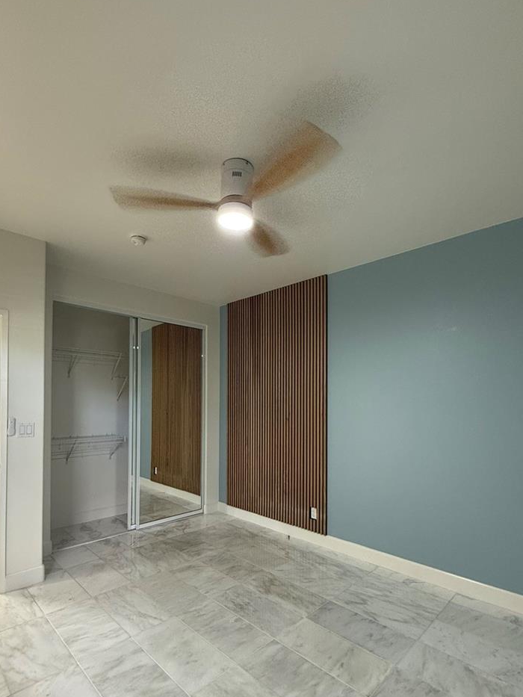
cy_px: 403
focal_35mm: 18
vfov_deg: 87.1
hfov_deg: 71.6
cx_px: 250
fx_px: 363
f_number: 2.2
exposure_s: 1/60
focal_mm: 2.22
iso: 400
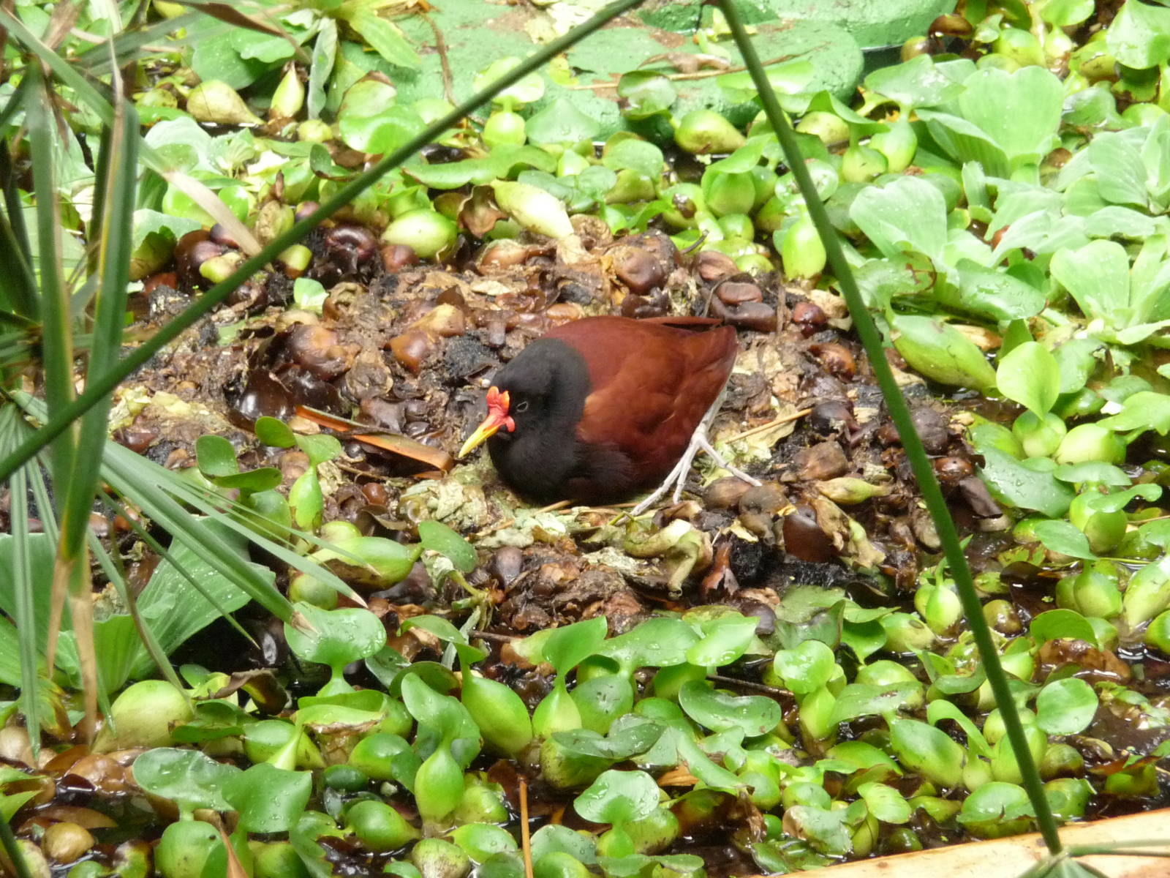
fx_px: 10647
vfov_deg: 4.7
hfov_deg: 6.3
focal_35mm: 315
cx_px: 585
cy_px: 439
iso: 400
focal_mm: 47
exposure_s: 1/25
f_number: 4.9
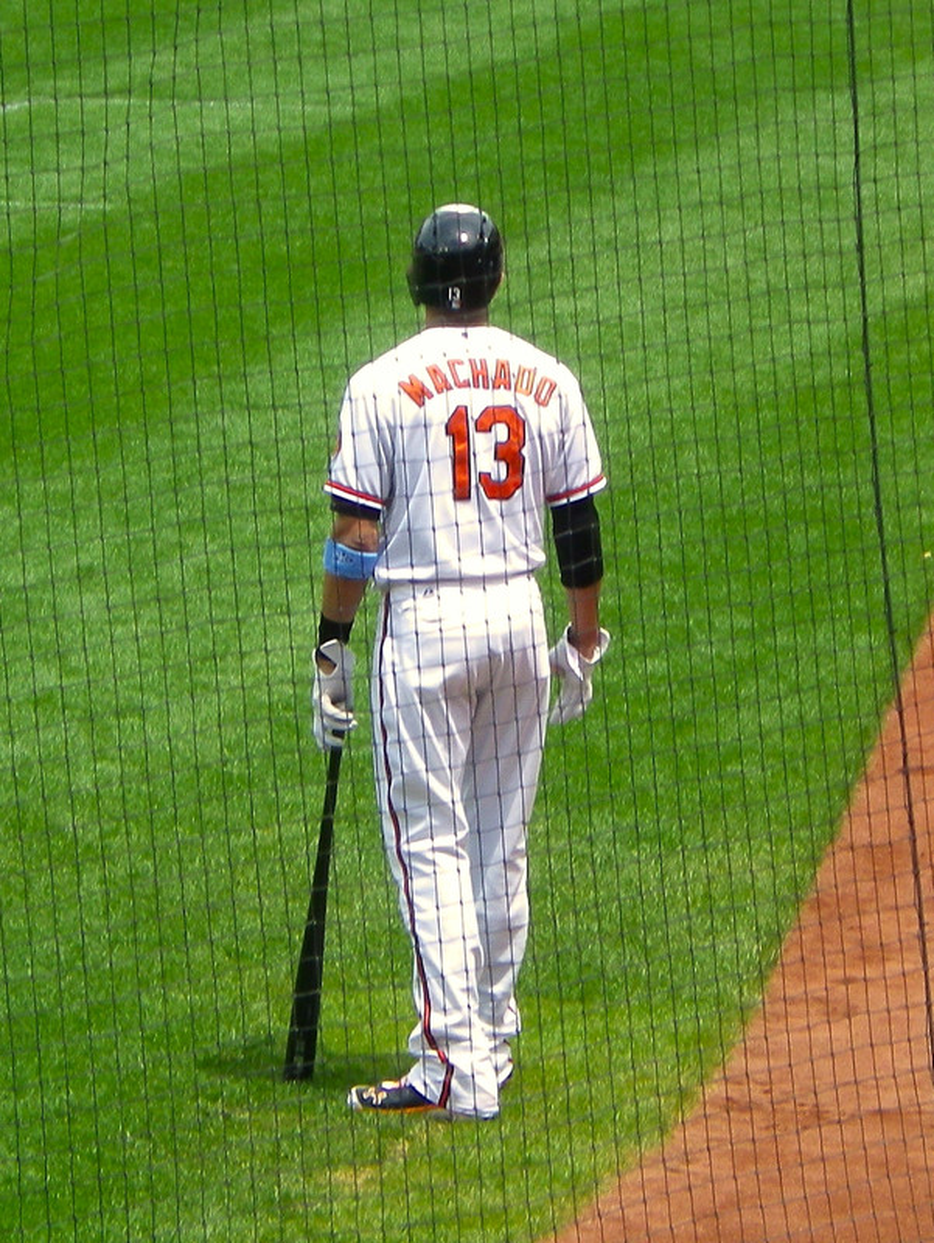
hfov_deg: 10.6
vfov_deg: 14.1
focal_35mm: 140
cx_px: 467
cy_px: 622
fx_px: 5031
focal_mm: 25
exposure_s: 1/250
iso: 80
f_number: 5.5
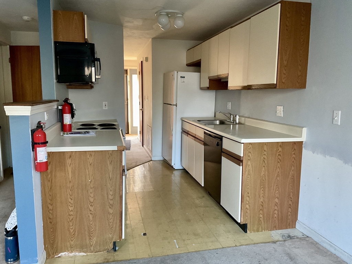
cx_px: 176
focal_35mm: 29
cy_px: 132
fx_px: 295
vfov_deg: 48.2
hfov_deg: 61.7
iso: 250
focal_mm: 3
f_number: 1.8
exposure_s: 1/40
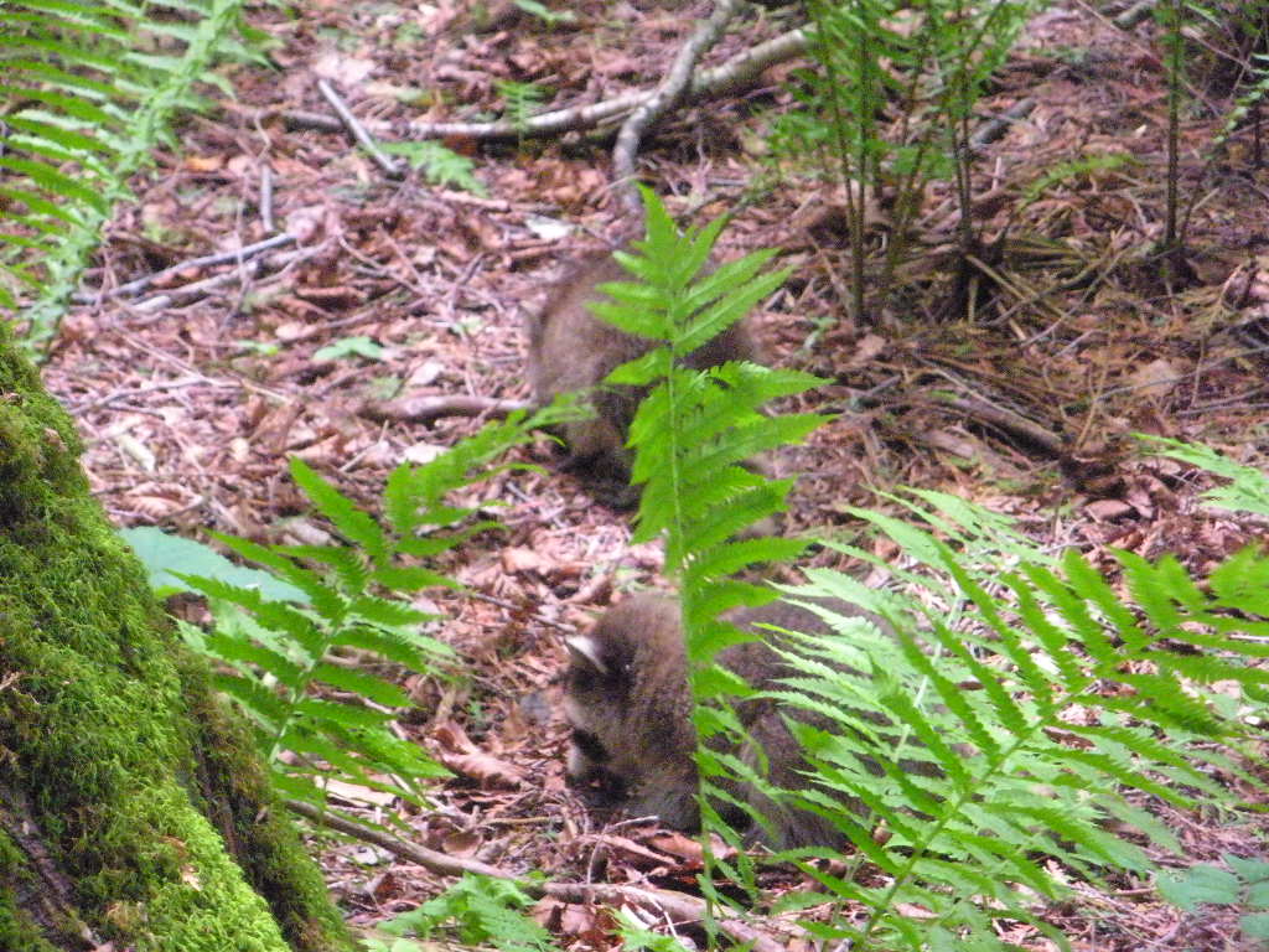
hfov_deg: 13.3
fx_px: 5462
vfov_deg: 10.0
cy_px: 476
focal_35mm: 149
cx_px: 634
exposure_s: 1/73.1
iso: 1600
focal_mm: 26
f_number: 5.4
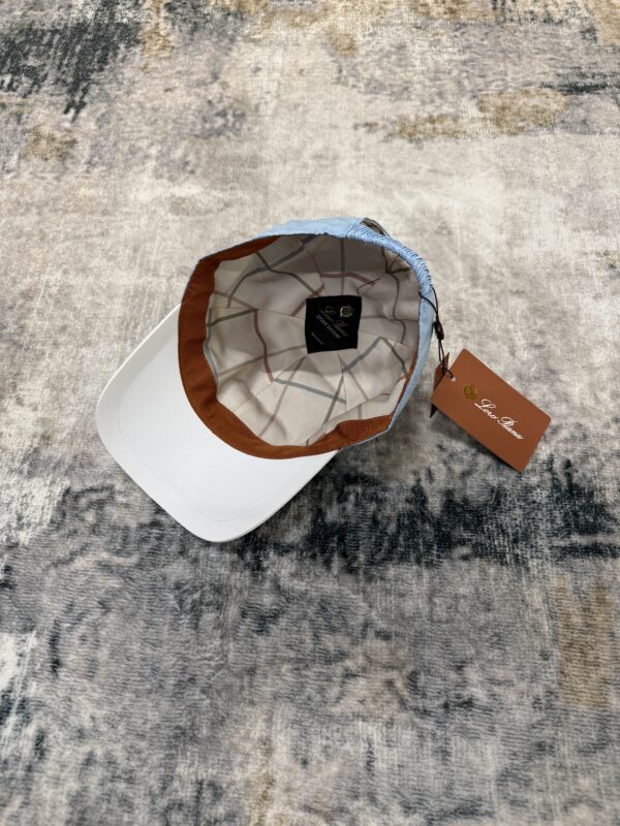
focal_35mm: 24
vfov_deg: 71.6
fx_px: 573
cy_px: 413
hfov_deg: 56.8
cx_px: 310
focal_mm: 6.76
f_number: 1.78
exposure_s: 1/100
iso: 200
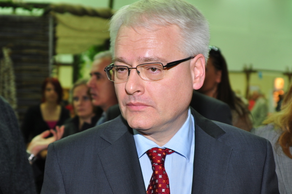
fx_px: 486
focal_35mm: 60
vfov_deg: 22.6
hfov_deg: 33.4
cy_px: 97
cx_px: 146
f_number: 3.5
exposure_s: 1/60
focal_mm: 40
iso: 200
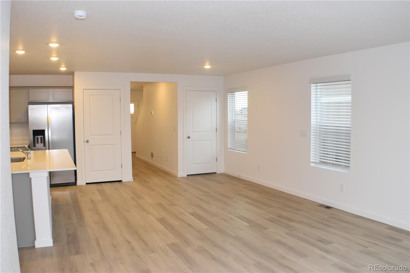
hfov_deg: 49.6
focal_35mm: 39
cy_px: 136
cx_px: 205
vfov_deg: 34.2
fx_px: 444
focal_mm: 26
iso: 800
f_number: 5
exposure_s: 1/100
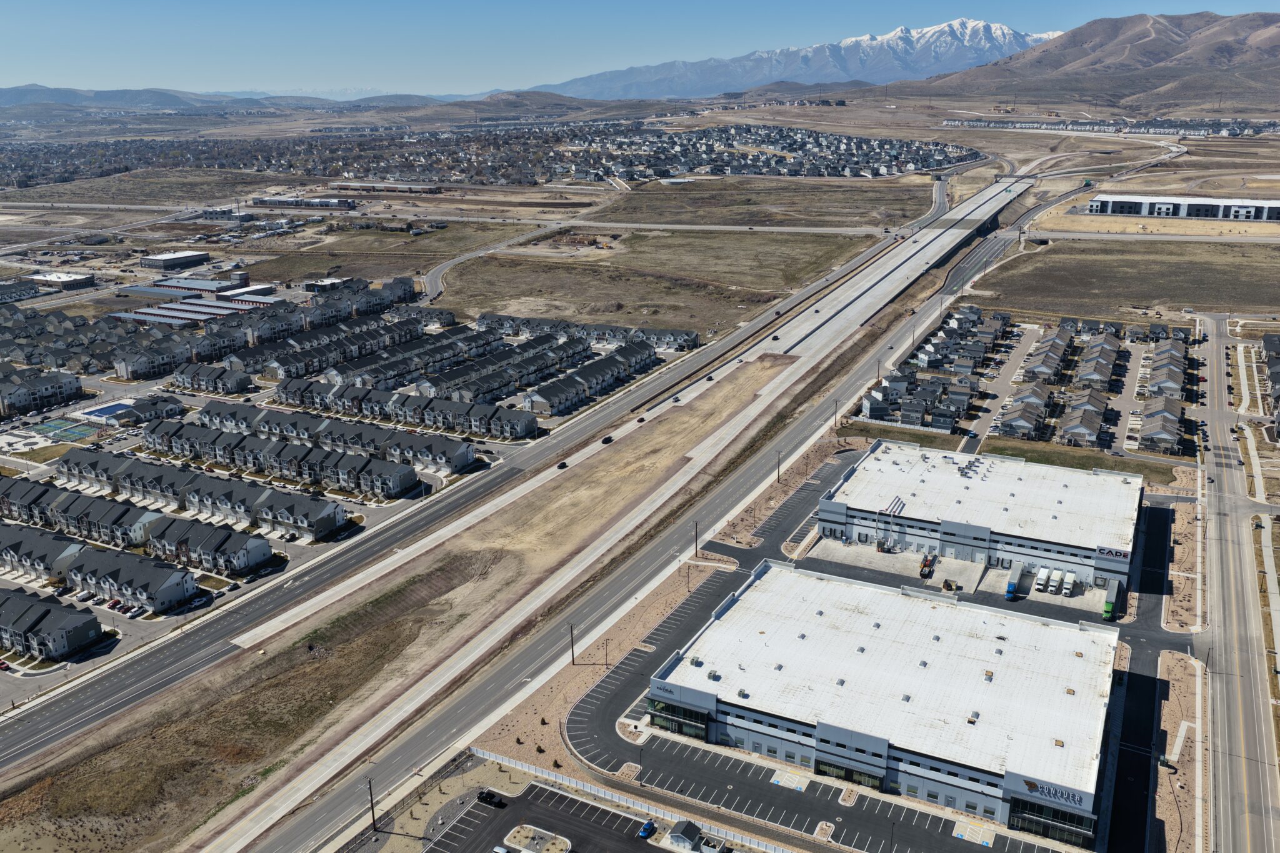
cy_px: 426
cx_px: 640
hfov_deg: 65.5
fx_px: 995
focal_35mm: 28
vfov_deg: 46.4
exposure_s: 1/160
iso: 160
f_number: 2.8
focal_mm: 14.45
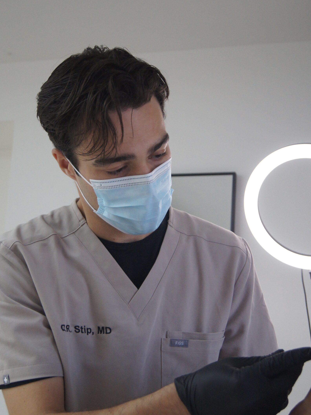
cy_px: 221
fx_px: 839
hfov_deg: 21.0
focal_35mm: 70
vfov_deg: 27.8
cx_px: 161
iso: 1600
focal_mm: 40
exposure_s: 1/160
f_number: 5
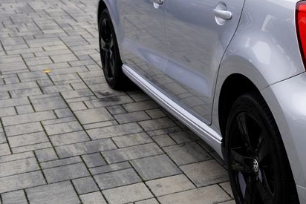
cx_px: 354
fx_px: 655
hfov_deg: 24.2
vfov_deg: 17.6
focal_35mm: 77
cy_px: 48
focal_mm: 31
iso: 100
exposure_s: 1/80
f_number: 5
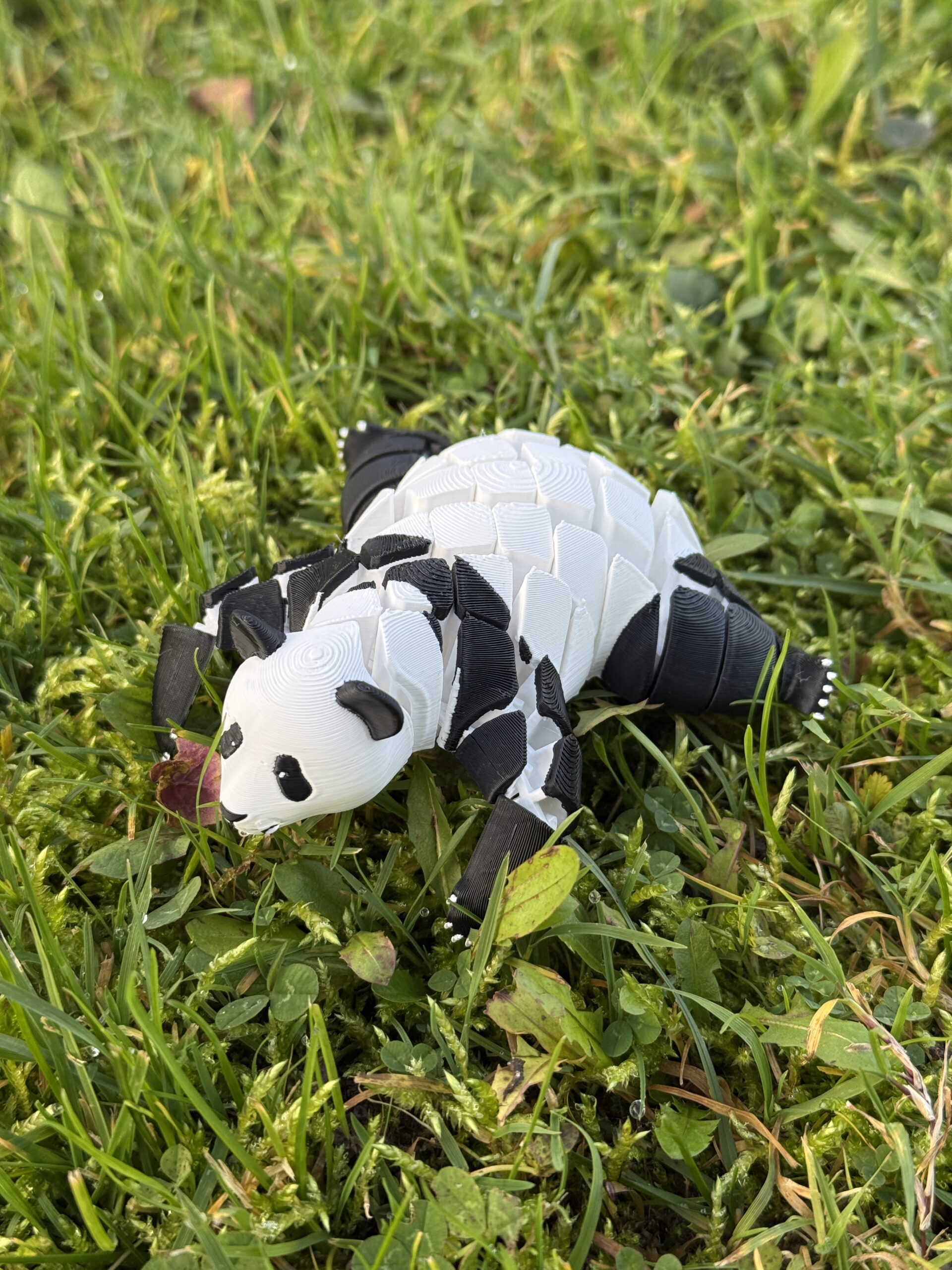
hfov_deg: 30.3
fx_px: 1760
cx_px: 476
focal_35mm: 48
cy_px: 635
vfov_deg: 39.7
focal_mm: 6.76
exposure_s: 1/420
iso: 80
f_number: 1.78
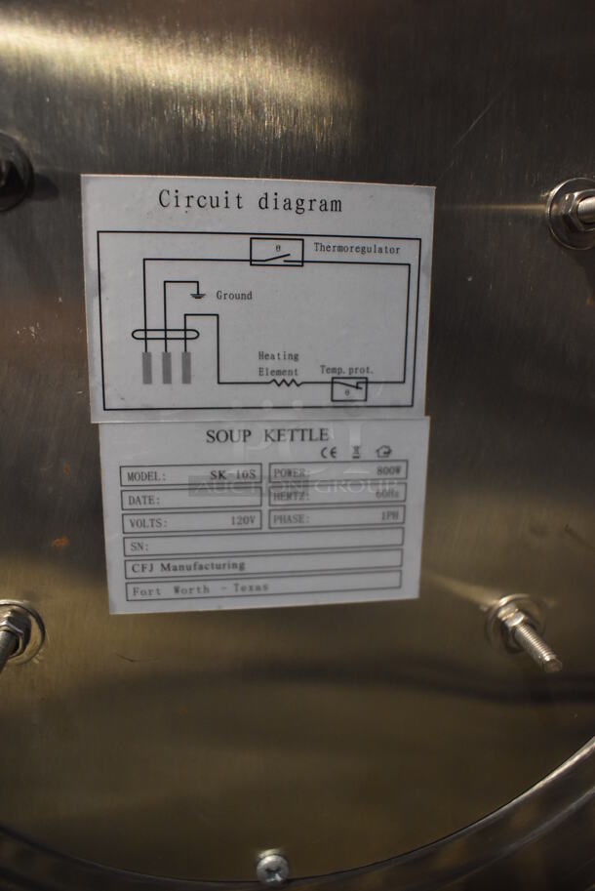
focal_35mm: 27
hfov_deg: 48.0
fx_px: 668
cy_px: 446
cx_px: 298
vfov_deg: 67.3
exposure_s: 1/60
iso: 1600
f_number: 4
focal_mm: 18
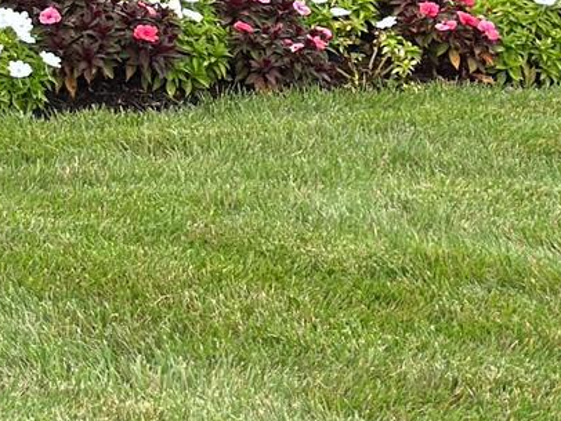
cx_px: -437
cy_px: -407
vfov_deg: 6.0
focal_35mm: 242
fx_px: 3924
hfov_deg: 7.9
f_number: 1.78
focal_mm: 6.86
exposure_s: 1/2809
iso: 100
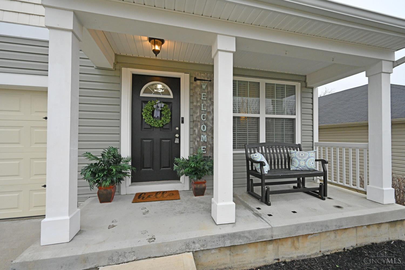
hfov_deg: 100.4
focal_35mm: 15
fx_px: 169
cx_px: 202
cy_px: 135
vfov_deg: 77.3
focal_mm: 15
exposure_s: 1/250
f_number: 13
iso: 2800
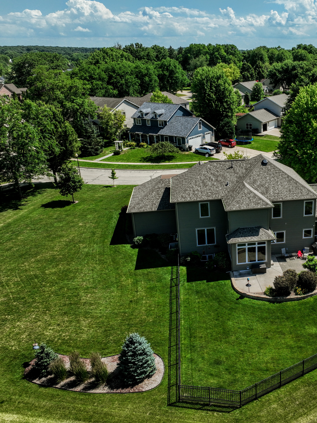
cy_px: 211
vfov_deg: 55.4
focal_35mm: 33
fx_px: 403
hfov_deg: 41.0
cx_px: 257
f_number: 2.8
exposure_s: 1/2000
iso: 150
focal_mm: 12.29
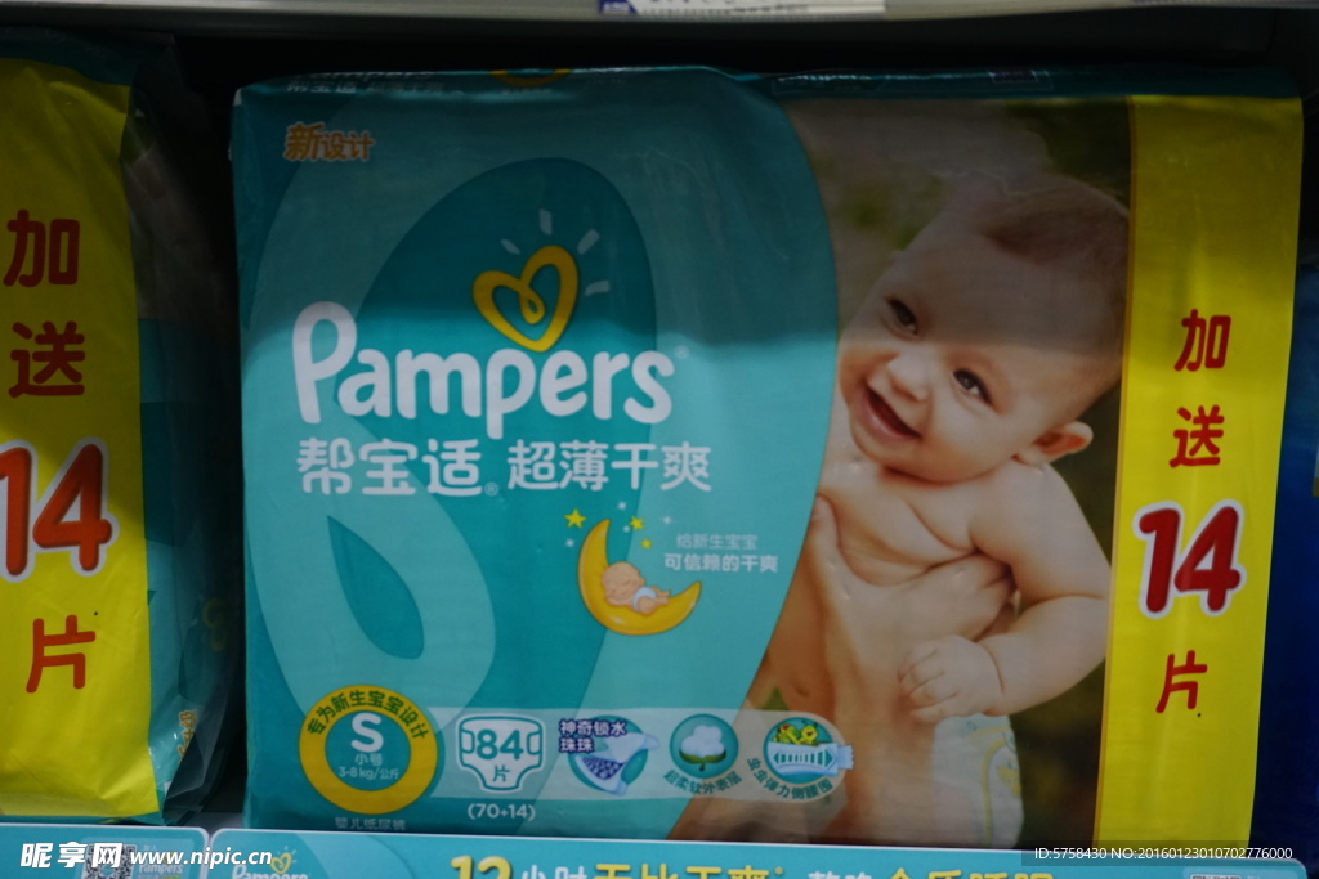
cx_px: 660
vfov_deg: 38.4
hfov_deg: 55.1
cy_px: 440
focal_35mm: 34
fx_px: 1264
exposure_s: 1/60
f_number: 4
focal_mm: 23
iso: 1250
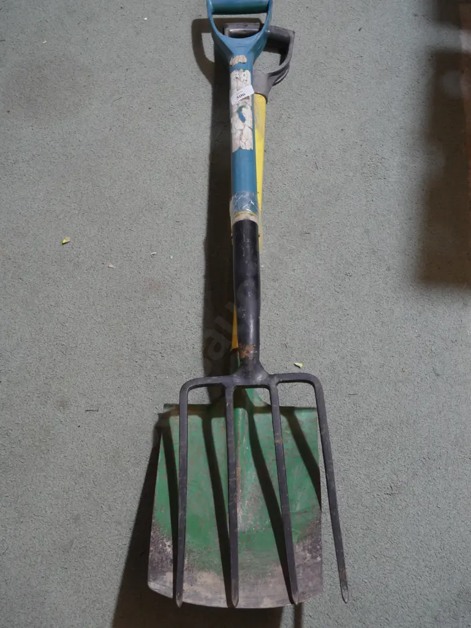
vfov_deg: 35.5
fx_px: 979
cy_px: 314
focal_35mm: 54
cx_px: 236
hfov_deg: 27.1
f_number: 5.3
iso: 640
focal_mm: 27
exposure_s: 1/60
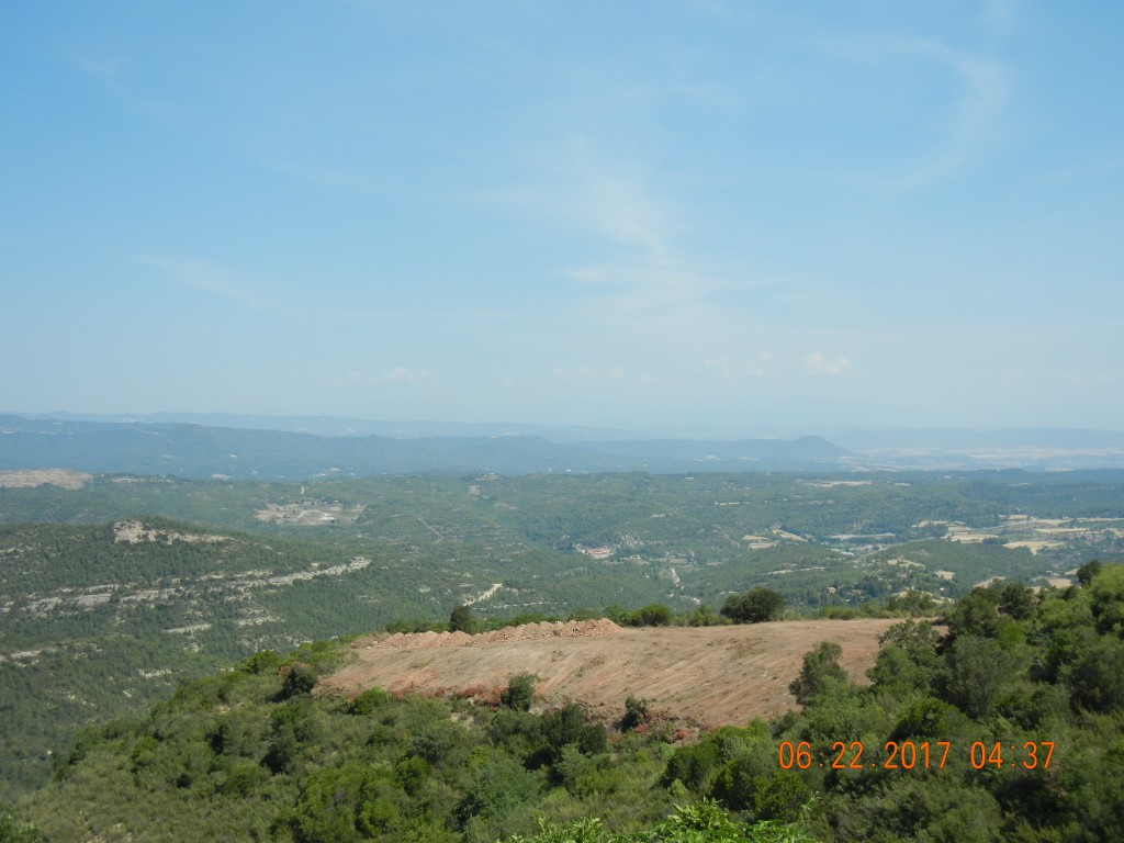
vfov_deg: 36.8
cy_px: 422
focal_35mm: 39
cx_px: 562
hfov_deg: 47.9
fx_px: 1266
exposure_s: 1/352
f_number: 7.4
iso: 160
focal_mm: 7.1
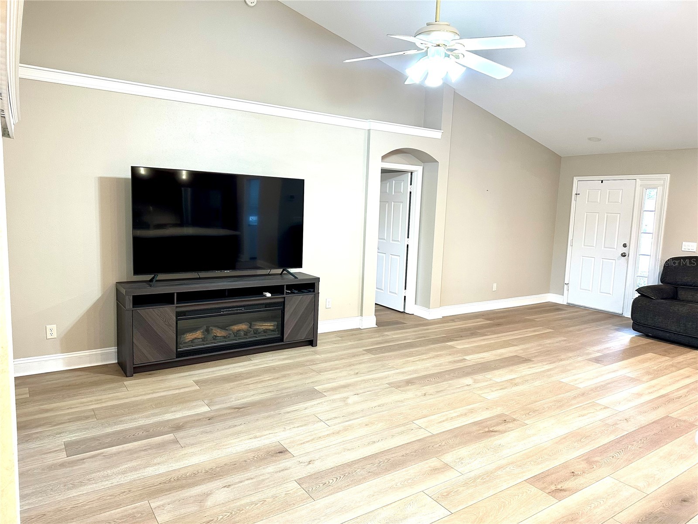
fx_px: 484
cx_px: 349
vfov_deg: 56.8
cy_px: 262
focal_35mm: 24
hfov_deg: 71.6
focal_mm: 6.86
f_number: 1.78
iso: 200
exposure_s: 1/60
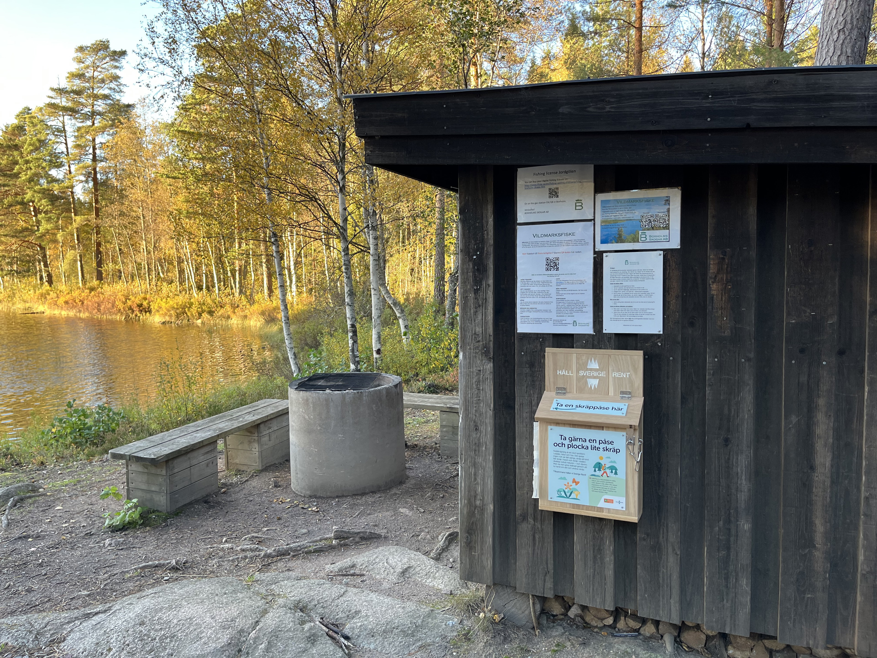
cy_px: 329
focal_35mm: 26
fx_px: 659
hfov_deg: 67.3
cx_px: 438
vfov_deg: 53.1
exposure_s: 1/121
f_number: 1.6
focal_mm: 5.1
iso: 50
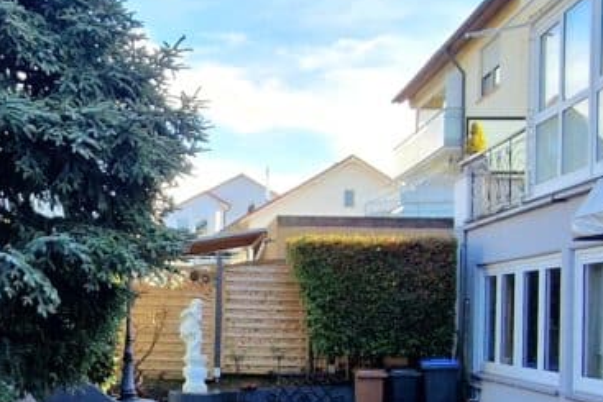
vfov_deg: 25.2
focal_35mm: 53
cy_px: 310
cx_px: 89
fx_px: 888
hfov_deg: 35.8
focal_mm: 2.2
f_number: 2.2
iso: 50
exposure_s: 1/526
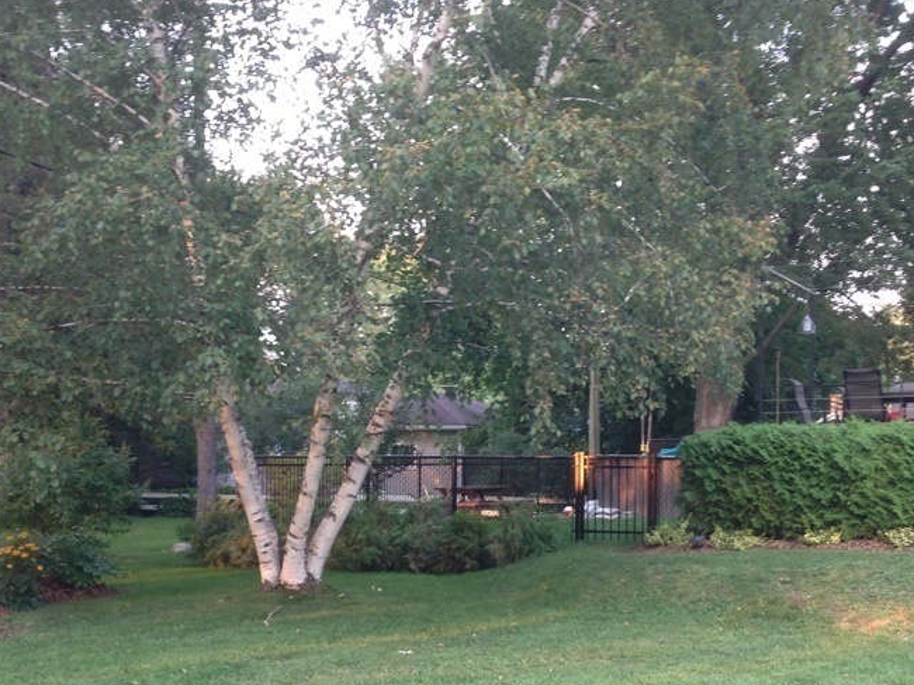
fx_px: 1372
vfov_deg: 27.6
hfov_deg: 36.8
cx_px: 465
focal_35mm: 52
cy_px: 523
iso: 50
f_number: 2.4
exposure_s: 1/30
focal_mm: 4.12
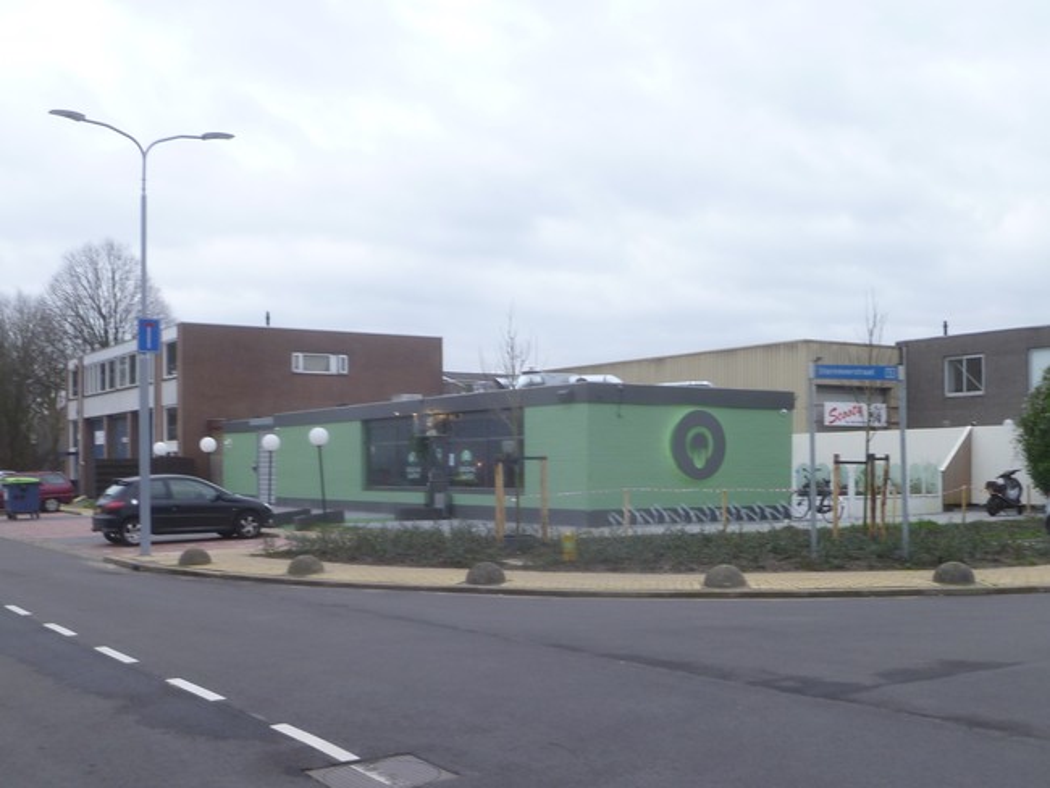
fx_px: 850
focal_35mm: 28
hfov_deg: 63.4
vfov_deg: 49.8
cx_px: 525
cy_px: 394
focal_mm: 5
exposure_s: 1/50
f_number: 3.3
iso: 80
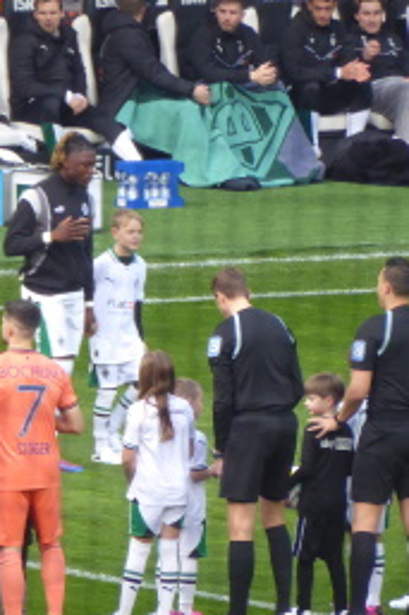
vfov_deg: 1.6
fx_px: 22370
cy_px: 340
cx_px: 77
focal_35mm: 1311
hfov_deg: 1.0
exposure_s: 1/125
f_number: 6.4
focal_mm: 129
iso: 400
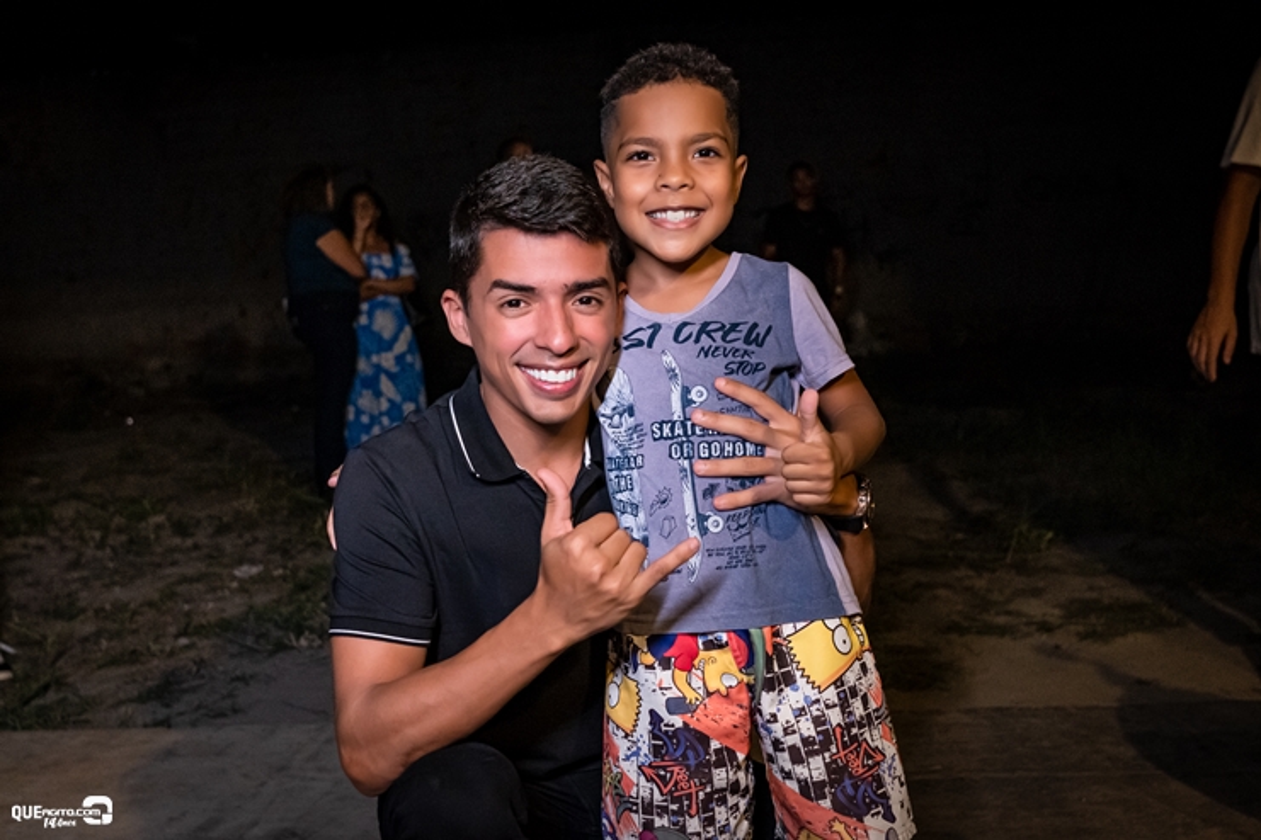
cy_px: 420
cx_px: 630
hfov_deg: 53.1
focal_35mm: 36
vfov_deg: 36.9
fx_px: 1261
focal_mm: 24
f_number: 2.8
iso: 2500
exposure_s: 1/400
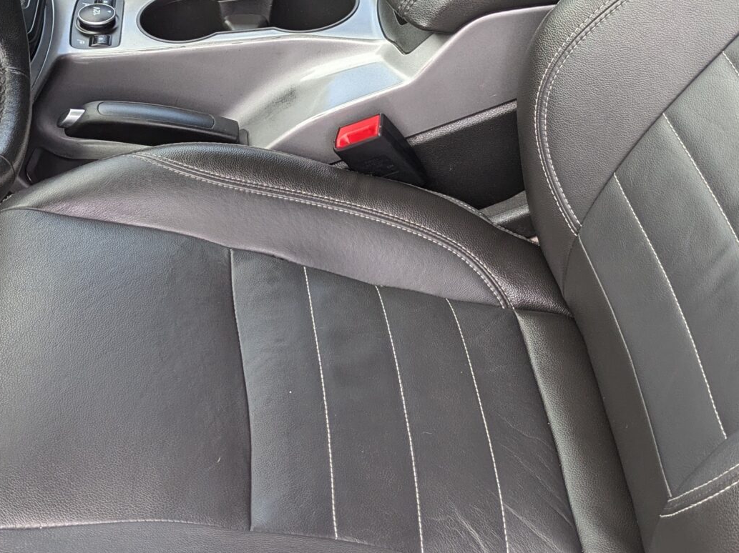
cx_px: 300
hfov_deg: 31.1
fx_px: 1323
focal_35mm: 62
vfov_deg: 23.4
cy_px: 137
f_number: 1.89
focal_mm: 5.43
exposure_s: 1/255
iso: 84
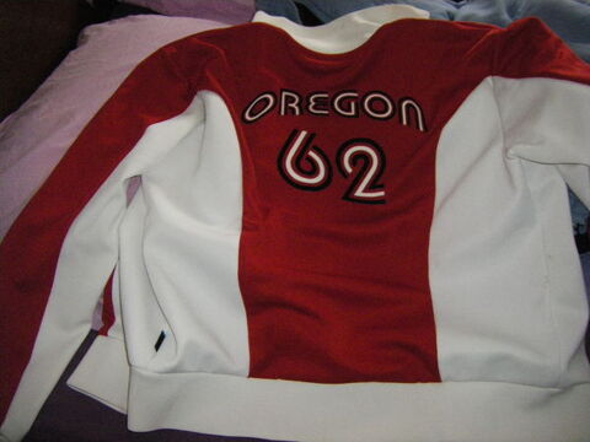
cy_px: 221
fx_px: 648
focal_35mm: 38
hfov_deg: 49.0
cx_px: 295
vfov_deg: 37.7
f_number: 3.5
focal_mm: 6.3
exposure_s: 1/50
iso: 800
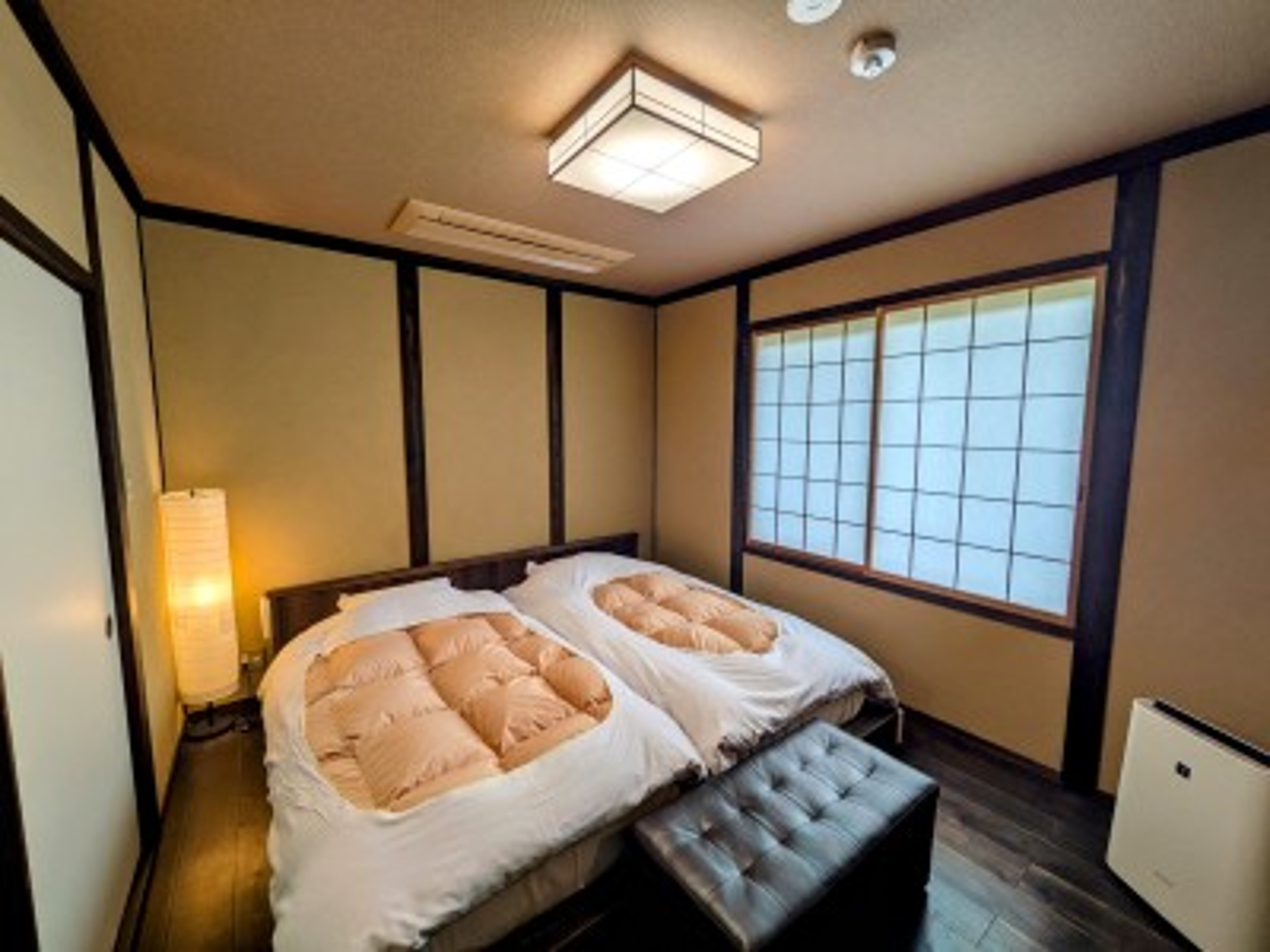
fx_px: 514
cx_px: 635
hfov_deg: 102.1
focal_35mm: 14
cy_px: 476
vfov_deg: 85.7
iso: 38
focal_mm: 1.83
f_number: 2.2
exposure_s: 1/144
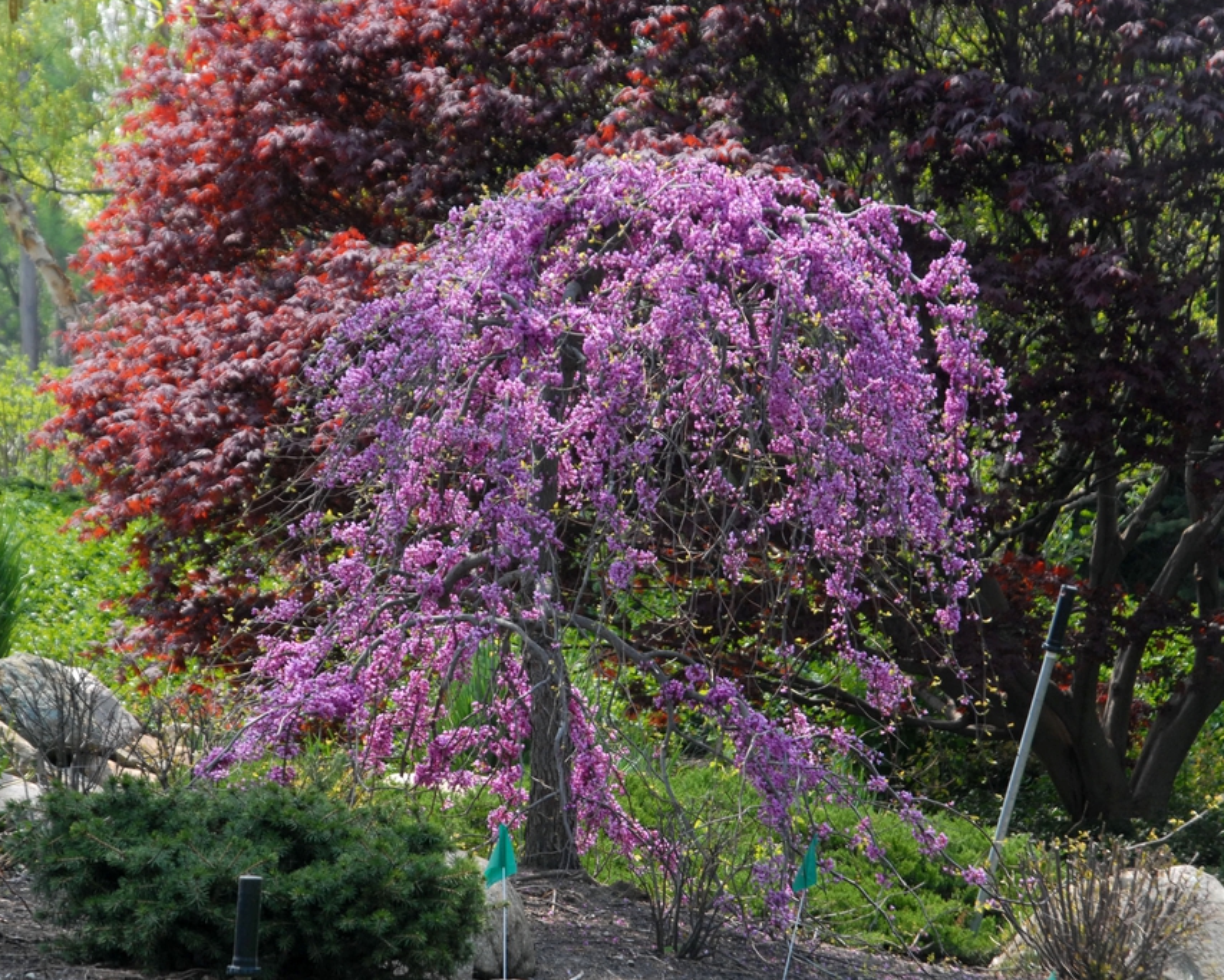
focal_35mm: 186
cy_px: 490
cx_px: 542
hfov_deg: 10.4
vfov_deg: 8.3
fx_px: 6740
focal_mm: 110
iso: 400
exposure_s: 1/250
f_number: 8
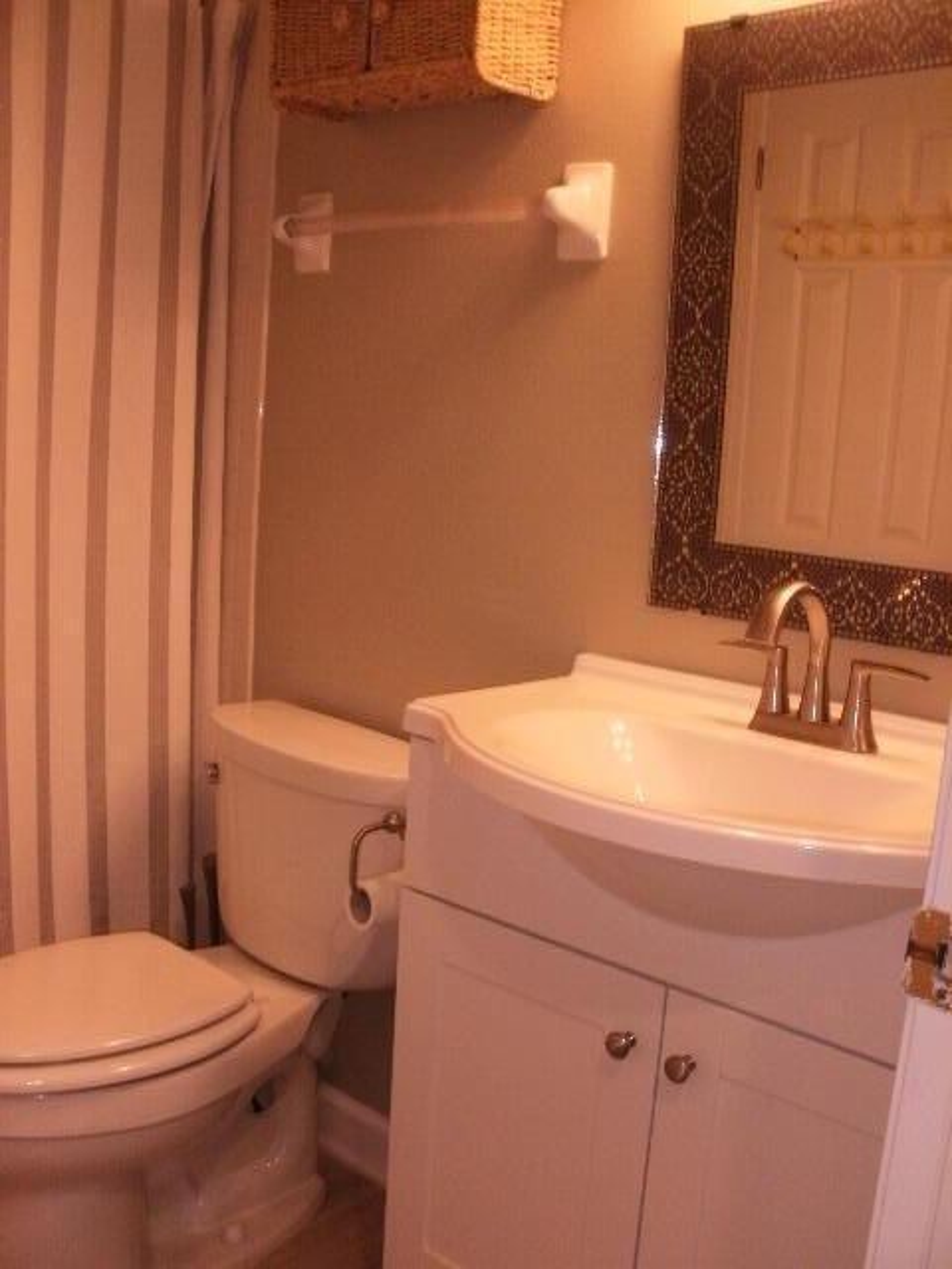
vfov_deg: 51.4
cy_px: 634
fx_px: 1320
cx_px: 476
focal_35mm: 36
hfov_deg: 39.7
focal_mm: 6.3
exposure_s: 1/30
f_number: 3.5
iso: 125
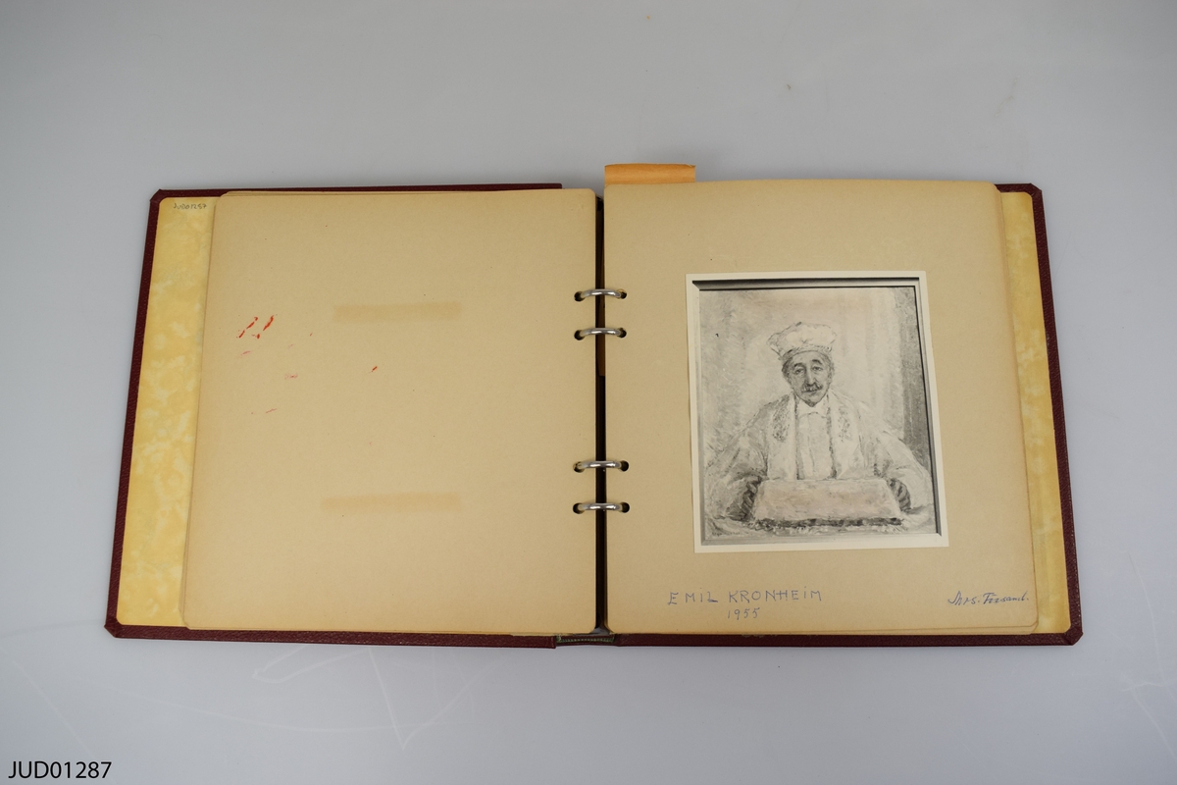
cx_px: 588
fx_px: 883
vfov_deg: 47.9
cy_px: 392
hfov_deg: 67.4
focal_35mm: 27
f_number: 7.1
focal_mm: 18
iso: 400
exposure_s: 1/200
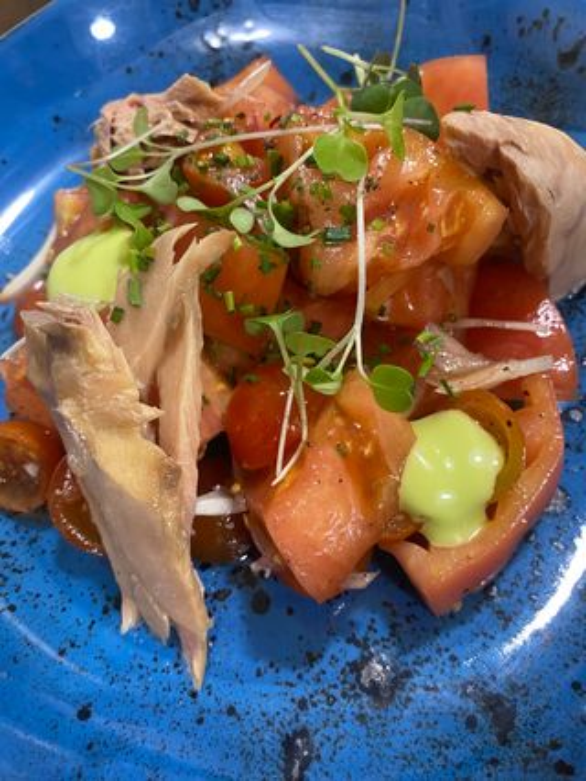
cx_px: 293
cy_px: 390
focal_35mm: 26
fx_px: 586
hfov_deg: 53.1
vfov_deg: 67.3
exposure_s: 1/50
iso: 200
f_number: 1.8
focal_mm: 4.25
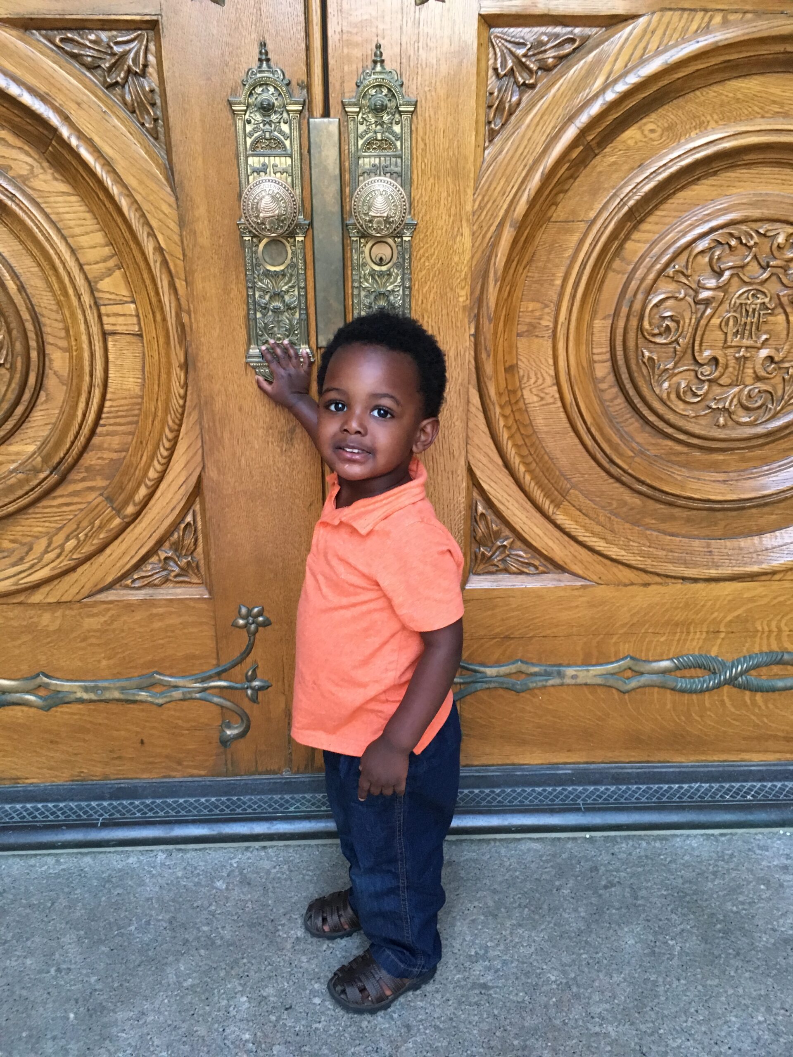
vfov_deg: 61.7
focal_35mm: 29
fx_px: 886
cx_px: 396
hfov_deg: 48.2
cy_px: 528
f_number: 2.2
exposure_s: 1/30
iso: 200
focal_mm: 4.15
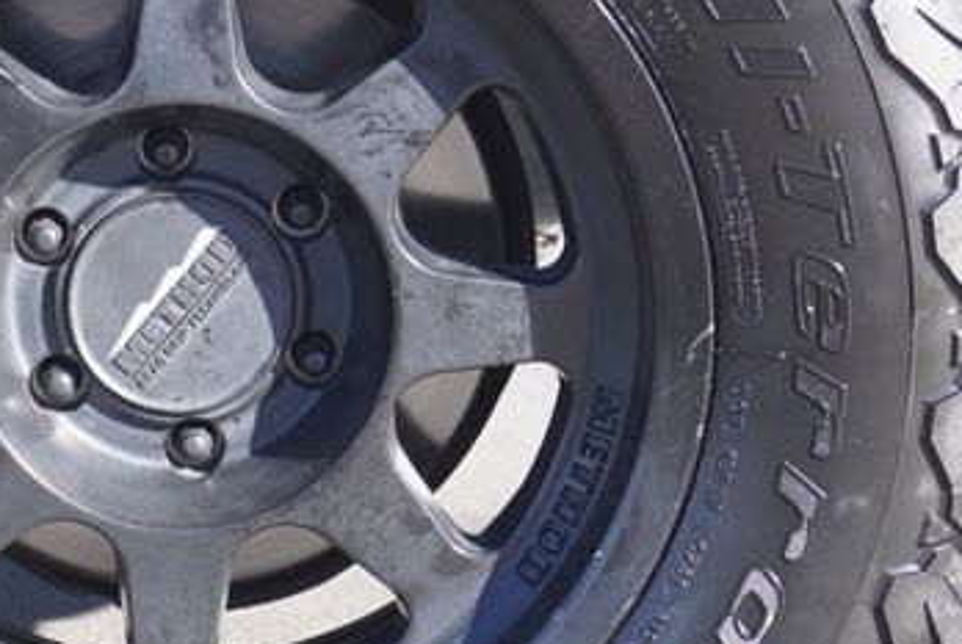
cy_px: 279
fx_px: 3892
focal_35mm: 145
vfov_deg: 9.5
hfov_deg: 14.0
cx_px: 166
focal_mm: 33
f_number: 5.6
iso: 100
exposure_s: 1/80
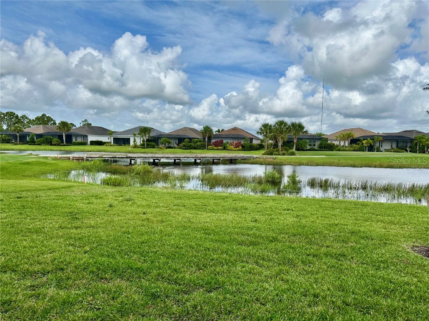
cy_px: 160
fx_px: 297
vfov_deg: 56.8
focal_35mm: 24
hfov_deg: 71.6
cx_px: 214
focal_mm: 6.86
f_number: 1.78
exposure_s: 1/6623
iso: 80
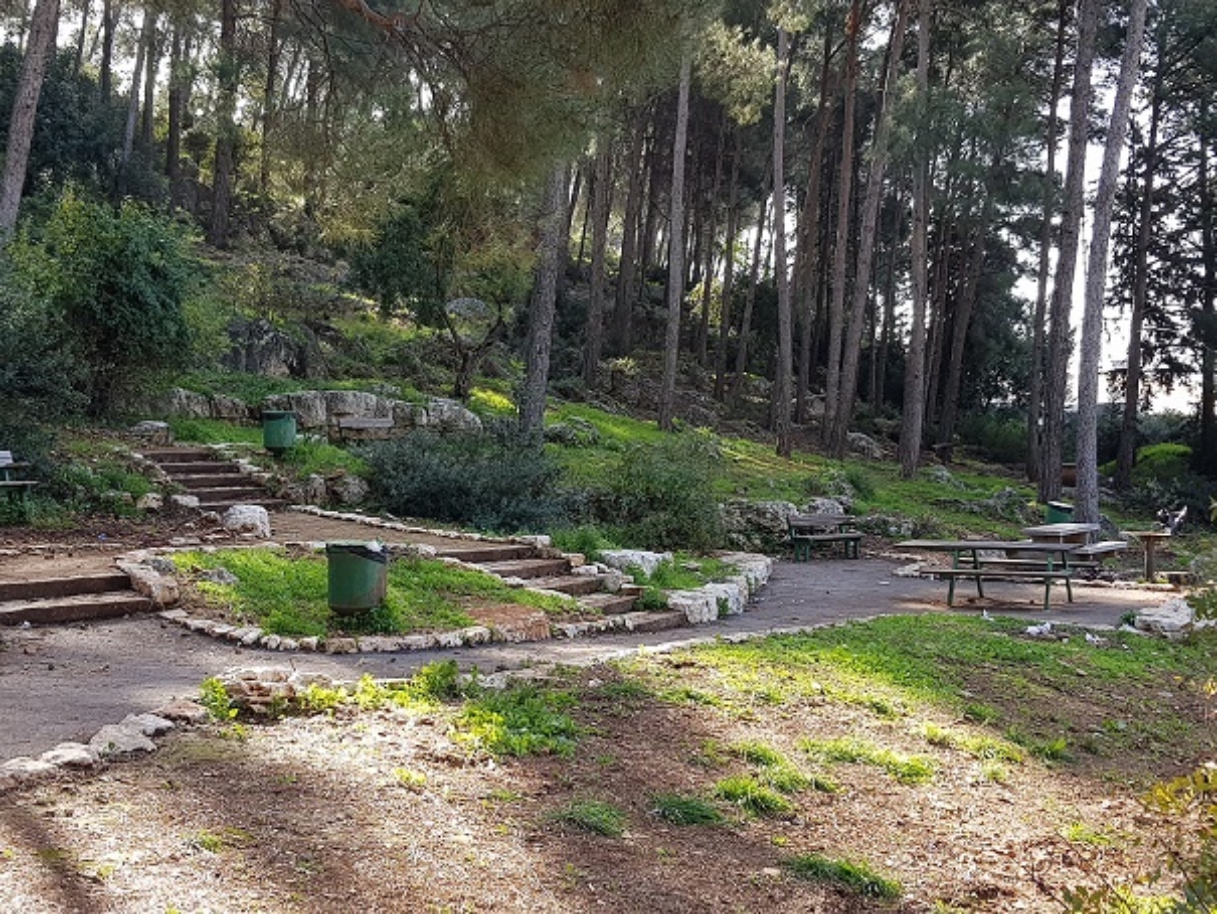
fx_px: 914
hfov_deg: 67.3
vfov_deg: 53.1
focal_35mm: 26
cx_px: 608
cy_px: 457
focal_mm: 4.3
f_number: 1.7
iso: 40
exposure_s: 1/268
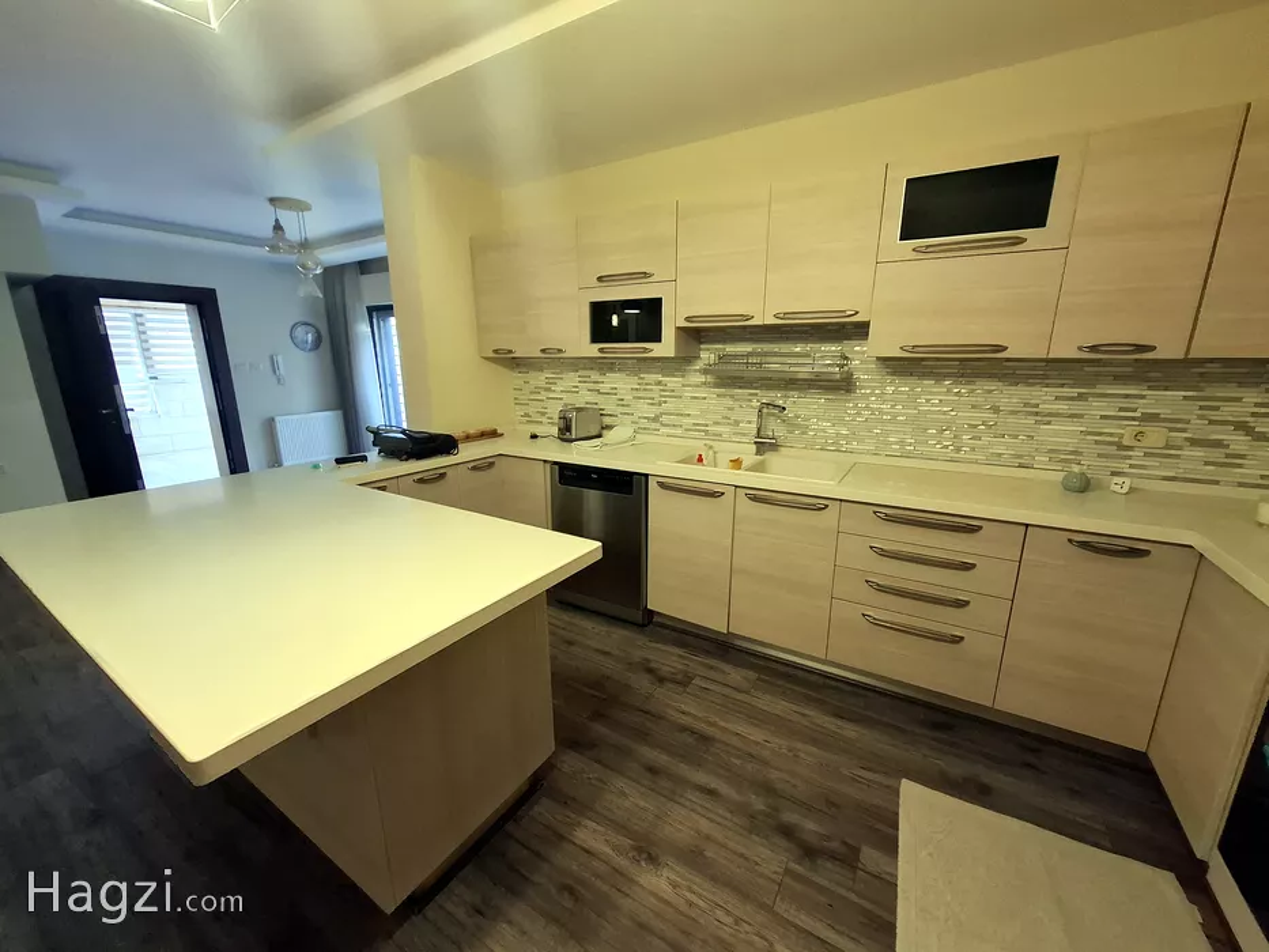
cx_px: 634
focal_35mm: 13
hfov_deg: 106.2
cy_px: 476
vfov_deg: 89.9
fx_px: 477
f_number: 2.2
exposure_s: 1/50
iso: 200
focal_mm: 1.74
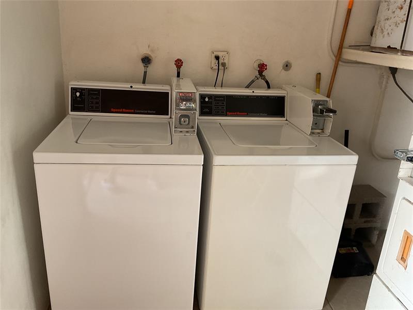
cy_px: 155
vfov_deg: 48.2
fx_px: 346
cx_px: 206
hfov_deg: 61.7
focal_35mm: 29
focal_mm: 3
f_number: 1.8
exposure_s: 1/60
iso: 100
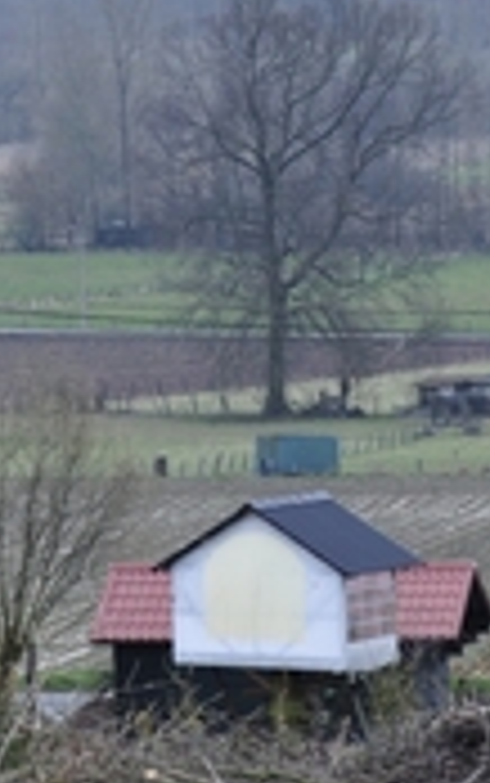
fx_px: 8421
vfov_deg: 5.3
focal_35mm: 395
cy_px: -90
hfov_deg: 3.3
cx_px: 234
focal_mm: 75
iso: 200
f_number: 8
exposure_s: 1/250
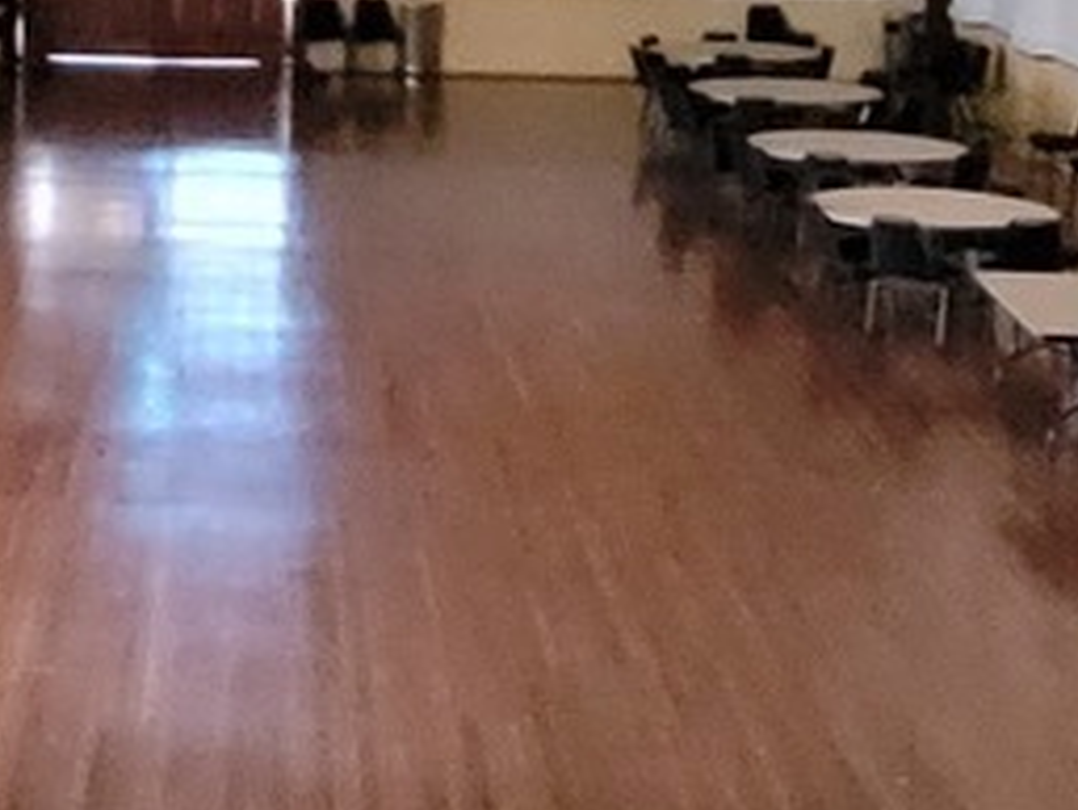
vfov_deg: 13.7
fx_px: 3147
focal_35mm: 101
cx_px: -159
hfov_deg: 18.6
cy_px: -457
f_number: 2.2
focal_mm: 1.74
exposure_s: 1/25
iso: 800
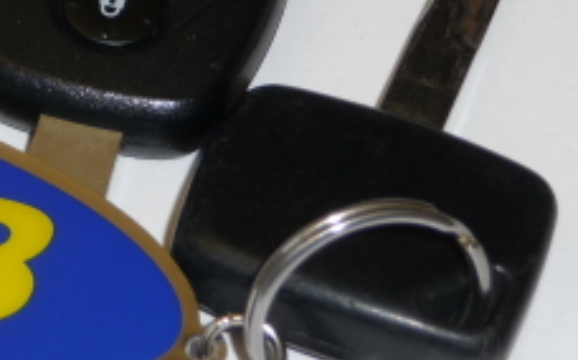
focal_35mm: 211
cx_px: -23
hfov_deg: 9.9
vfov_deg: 6.2
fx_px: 3320
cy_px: 77
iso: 100
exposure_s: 1/40
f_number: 4.7
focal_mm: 14.2
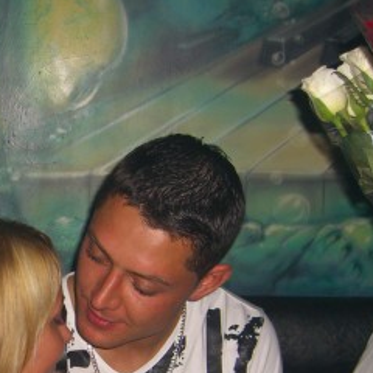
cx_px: 33
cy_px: 337
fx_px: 1024
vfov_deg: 20.2
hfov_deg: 20.2
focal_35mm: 84
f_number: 2.8
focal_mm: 7.9
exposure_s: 1/60
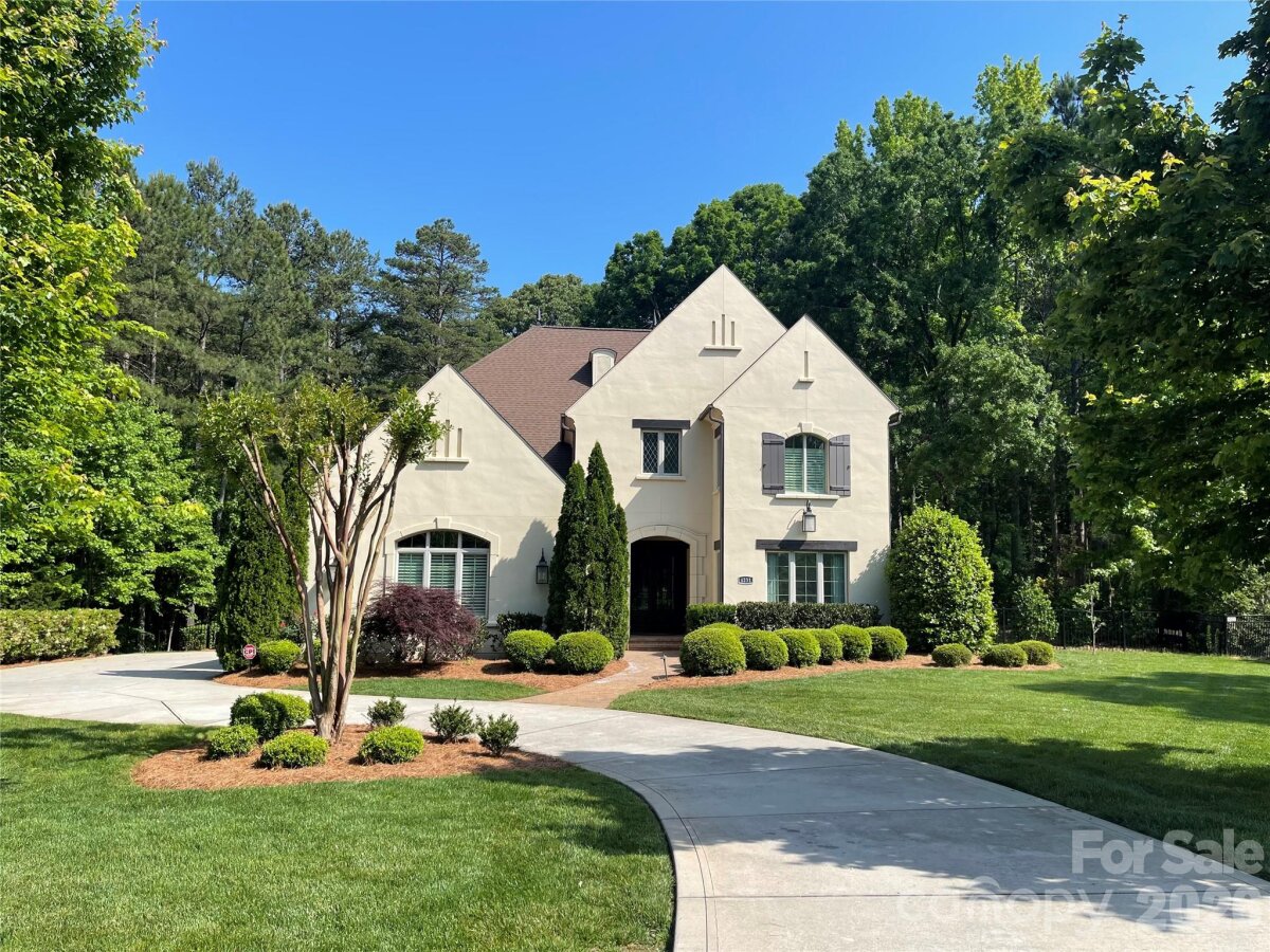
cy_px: 476
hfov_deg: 67.3
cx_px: 635
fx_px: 954
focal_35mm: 26
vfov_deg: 53.1
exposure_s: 1/2660
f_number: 1.6
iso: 32
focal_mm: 5.1
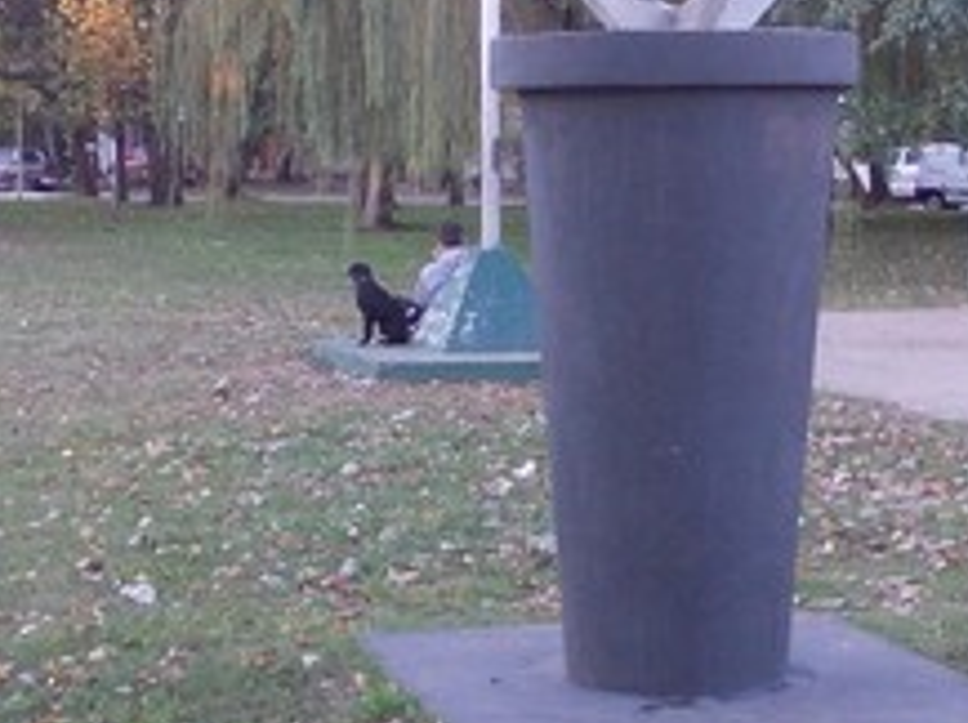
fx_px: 2764
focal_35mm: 99
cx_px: 558
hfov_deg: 19.9
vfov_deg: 14.9
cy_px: 362
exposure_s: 1/25
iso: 100
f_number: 2.7
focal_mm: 4
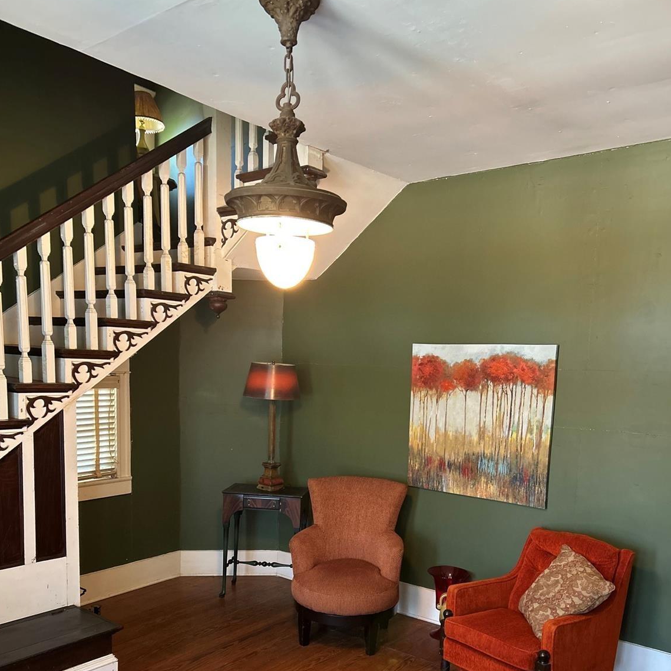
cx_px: 337
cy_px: 444
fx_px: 680
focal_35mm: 31
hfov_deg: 52.5
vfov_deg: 51.6
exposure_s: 1/60
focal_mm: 5.7
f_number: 1.5
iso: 400
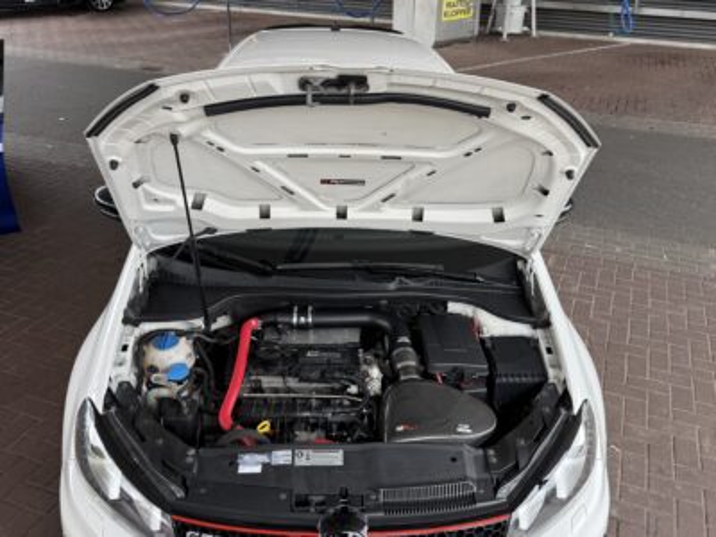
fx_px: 496
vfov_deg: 56.8
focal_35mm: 24
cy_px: 268
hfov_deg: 71.6
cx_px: 358
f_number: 1.78
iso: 100
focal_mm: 6.76
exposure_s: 1/470
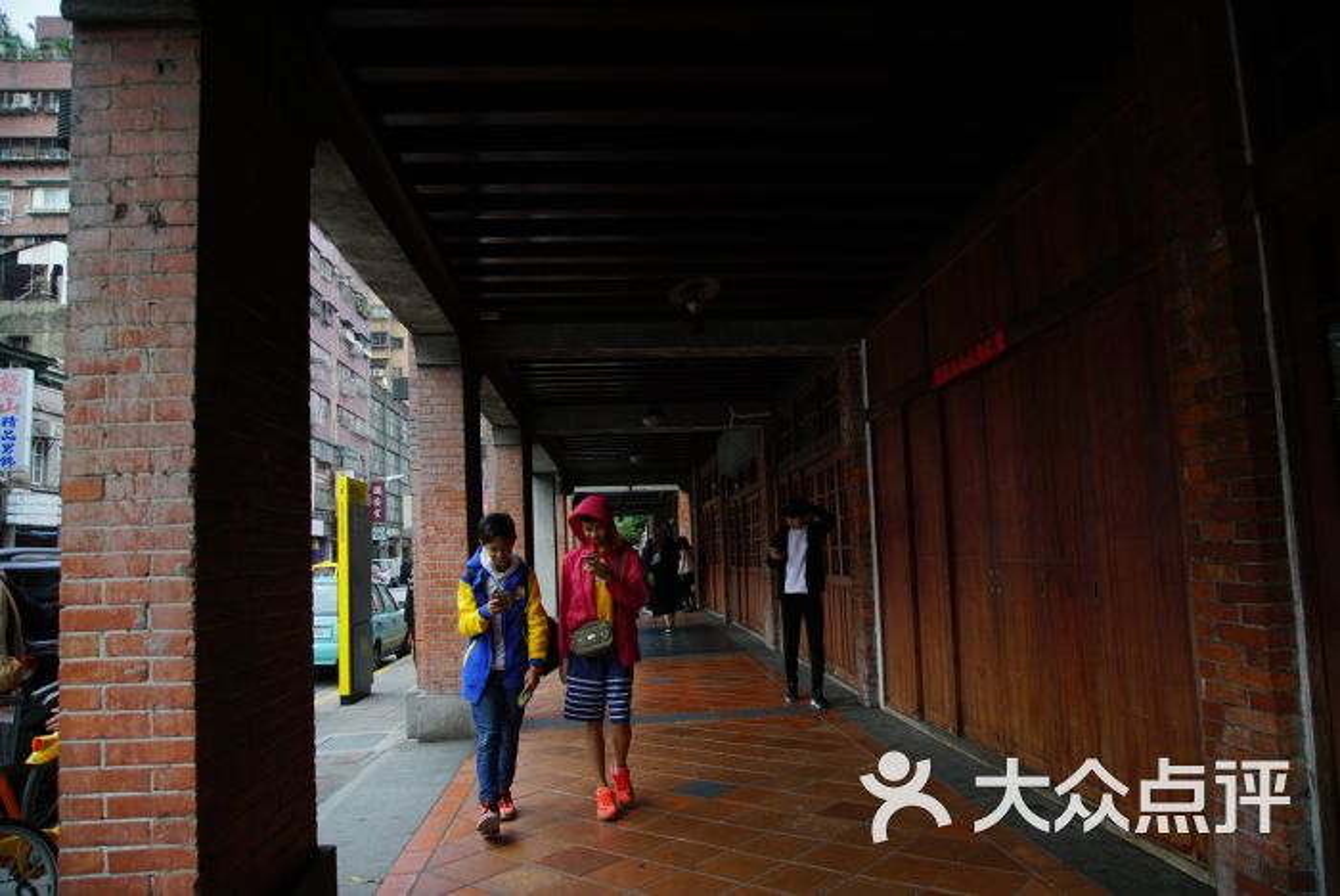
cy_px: 448
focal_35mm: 24
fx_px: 894
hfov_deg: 73.7
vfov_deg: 53.2
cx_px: 670
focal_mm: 24
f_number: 4
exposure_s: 1/250
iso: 200
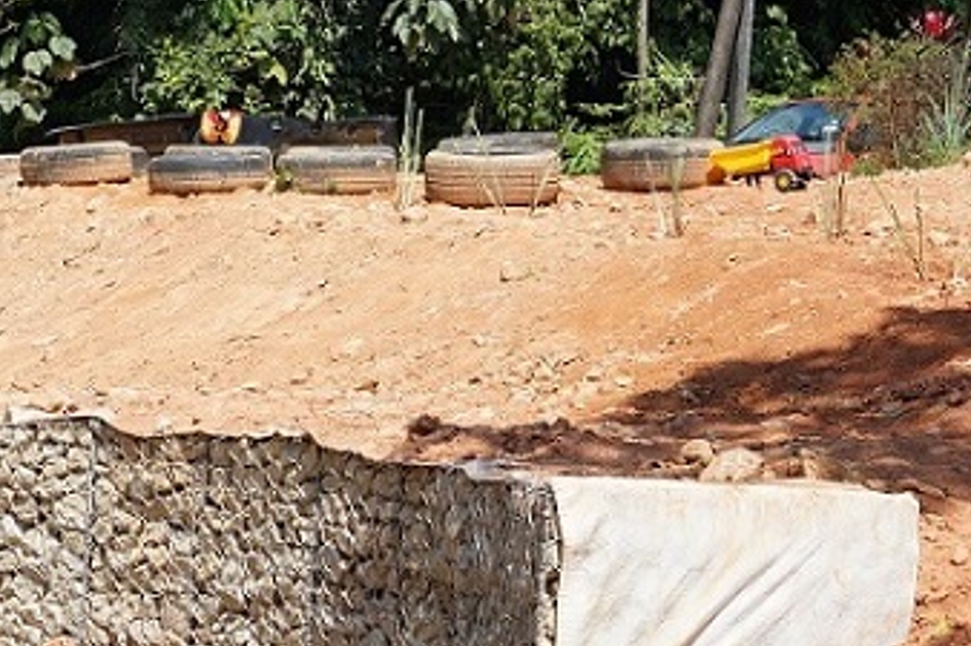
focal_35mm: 140
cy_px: 620
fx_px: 3774
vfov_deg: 9.7
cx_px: 557
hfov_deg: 14.7
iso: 125
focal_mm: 35
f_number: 13
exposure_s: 1/100
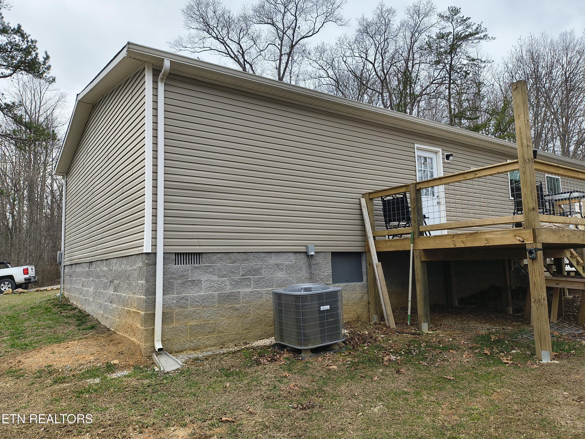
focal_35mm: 25
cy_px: 220
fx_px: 422
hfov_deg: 69.4
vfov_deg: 54.9
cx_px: 292
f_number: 1.7
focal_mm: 4.68
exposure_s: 1/1157
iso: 100
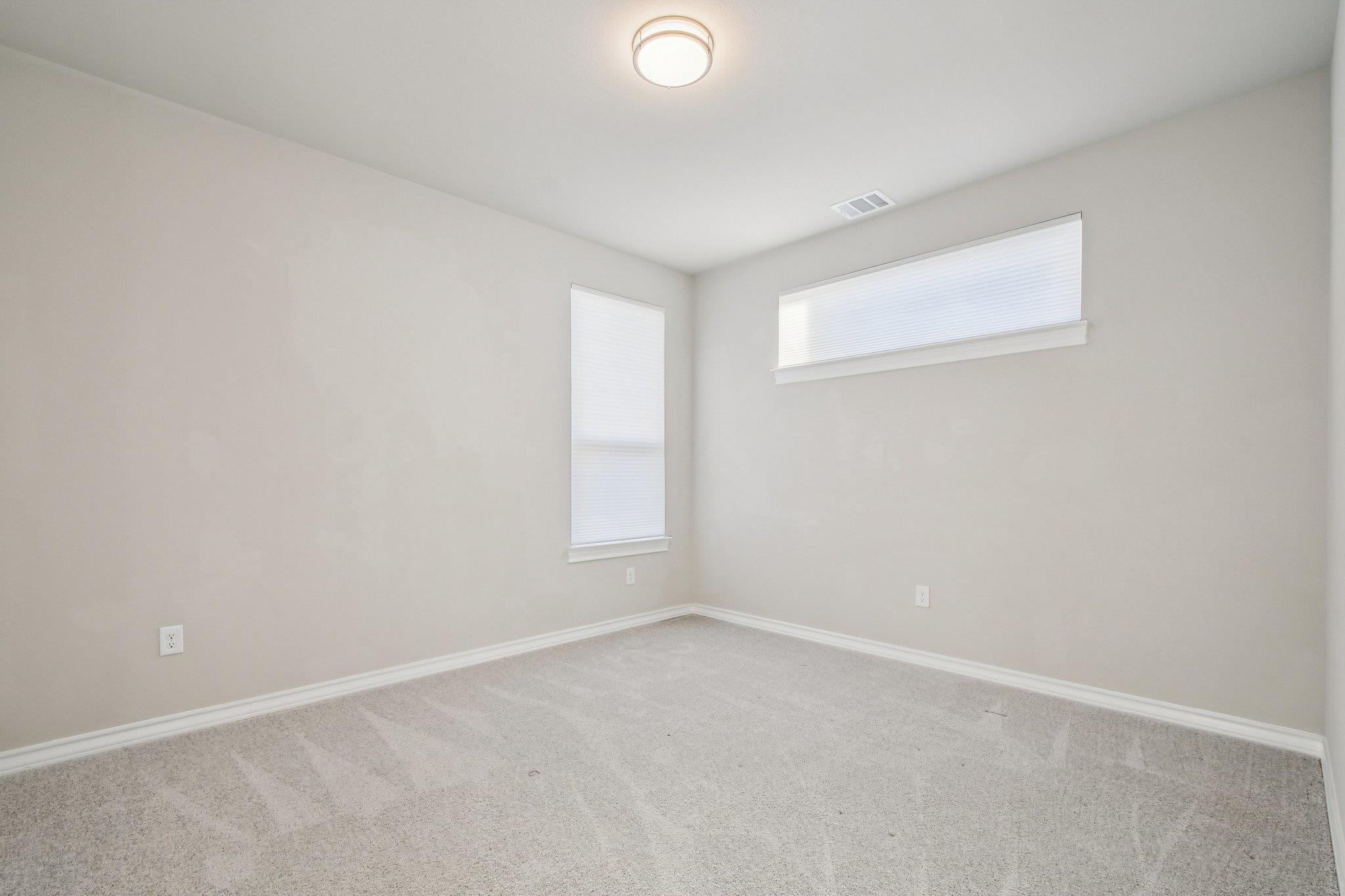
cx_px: 672
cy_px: 448
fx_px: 560
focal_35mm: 15
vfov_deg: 77.3
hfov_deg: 100.4
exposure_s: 1/60
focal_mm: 10
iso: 400
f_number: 8
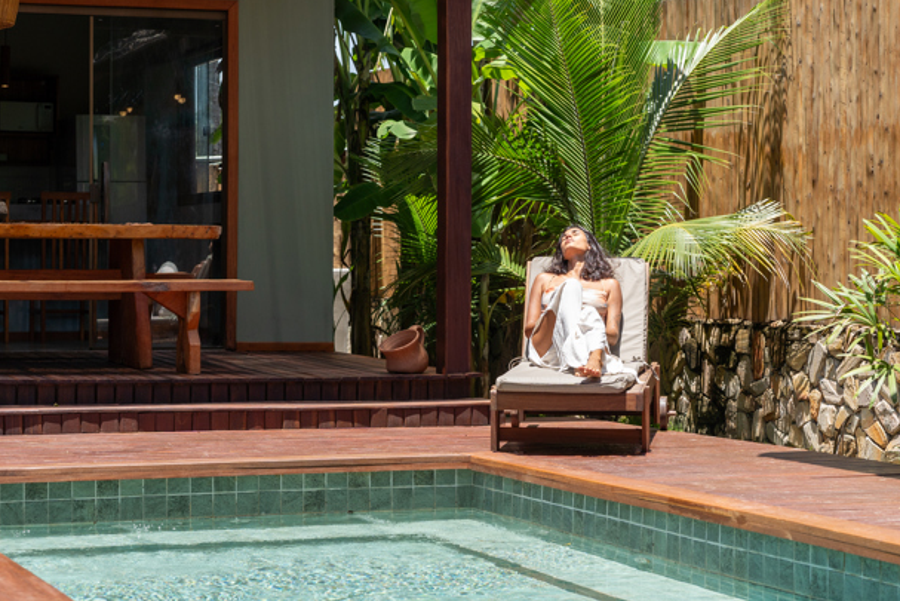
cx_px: 377
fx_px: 2075
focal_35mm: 83
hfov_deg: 24.4
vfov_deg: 16.5
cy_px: 276
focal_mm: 70
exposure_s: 1/1250
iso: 500
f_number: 5
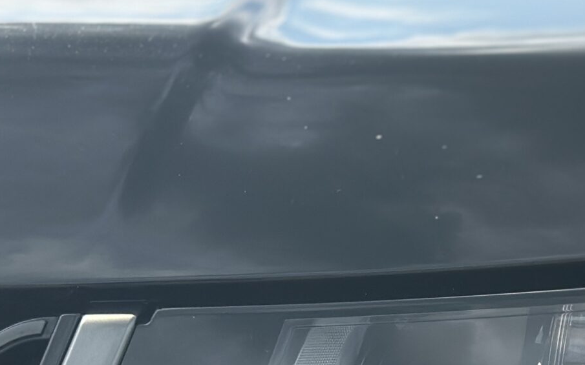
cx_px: 624
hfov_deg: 14.2
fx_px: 2295
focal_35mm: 144
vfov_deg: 8.9
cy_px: 563
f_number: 1.78
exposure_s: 1/3472
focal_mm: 6.86
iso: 100
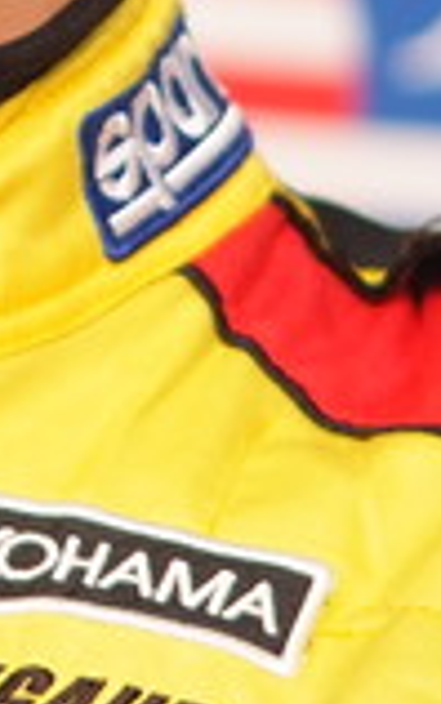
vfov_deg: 1.7
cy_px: -321
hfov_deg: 1.0
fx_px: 24128
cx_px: -503
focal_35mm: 1257
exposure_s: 1/250
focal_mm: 180
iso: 400
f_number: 2.8
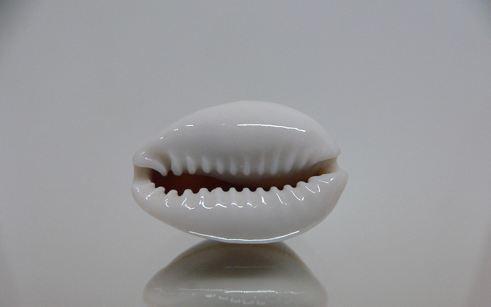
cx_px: 249
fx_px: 508
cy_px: 185
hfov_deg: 51.5
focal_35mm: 38
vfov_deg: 33.5
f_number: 2.8
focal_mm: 4.6
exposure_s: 1/60
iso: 200
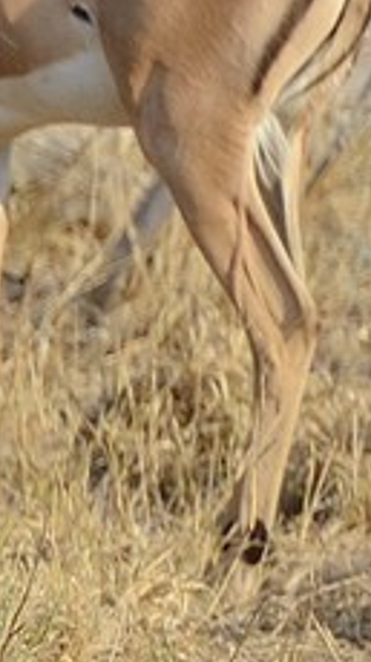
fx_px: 35721
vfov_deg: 1.1
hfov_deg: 0.6
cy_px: 32
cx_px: -1826
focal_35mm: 2038
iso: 400
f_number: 5.6
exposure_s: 1/1000
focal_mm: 280
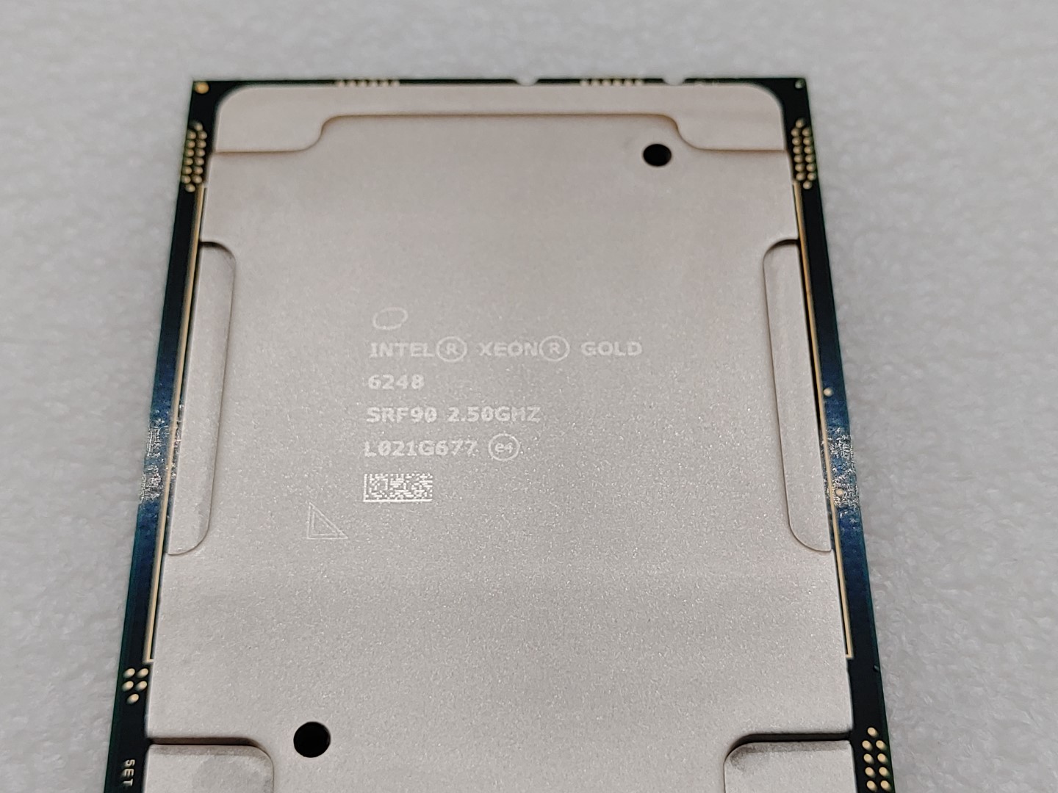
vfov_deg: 29.7
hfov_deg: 38.9
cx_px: 529
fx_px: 1498
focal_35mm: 49
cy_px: 396
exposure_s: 1/251
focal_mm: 4.36
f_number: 1.8
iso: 50
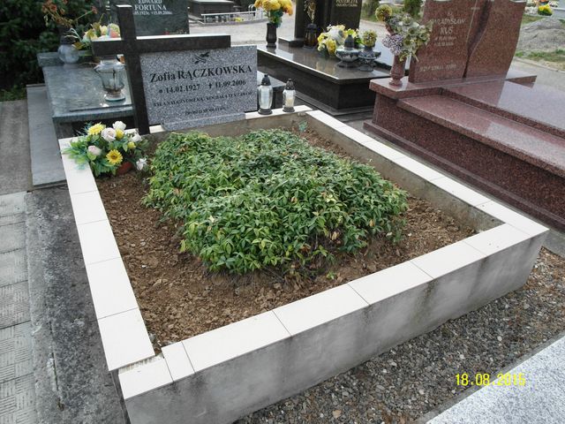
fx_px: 490
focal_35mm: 30
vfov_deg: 46.8
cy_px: 212
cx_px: 282
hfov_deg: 60.0
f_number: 3.9
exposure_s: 1/125
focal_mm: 6.5
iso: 80
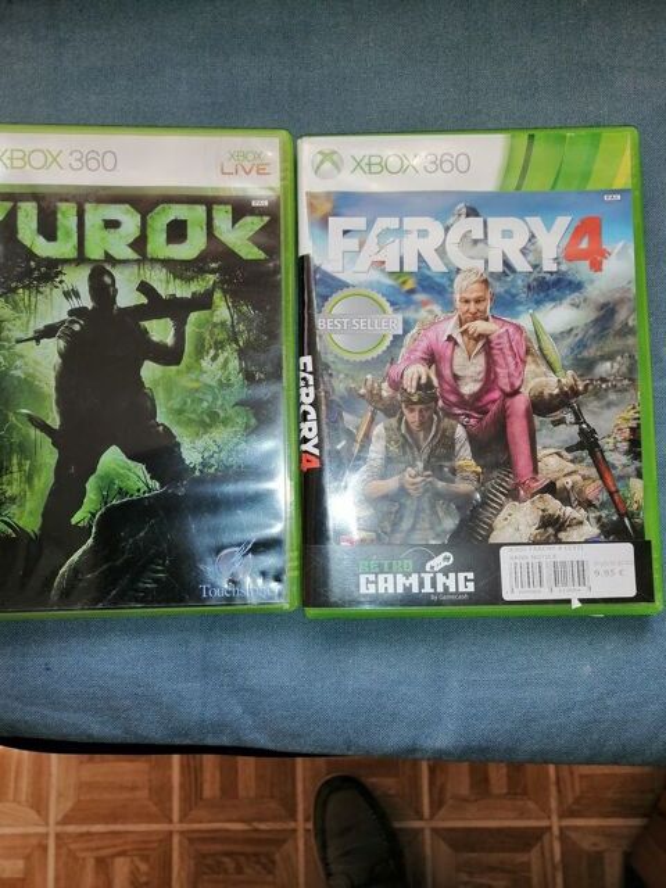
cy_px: 444
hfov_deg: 53.1
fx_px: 667
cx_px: 333
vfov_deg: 67.3
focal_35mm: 26
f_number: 1.8
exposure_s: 1/104
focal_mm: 3.96
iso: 50
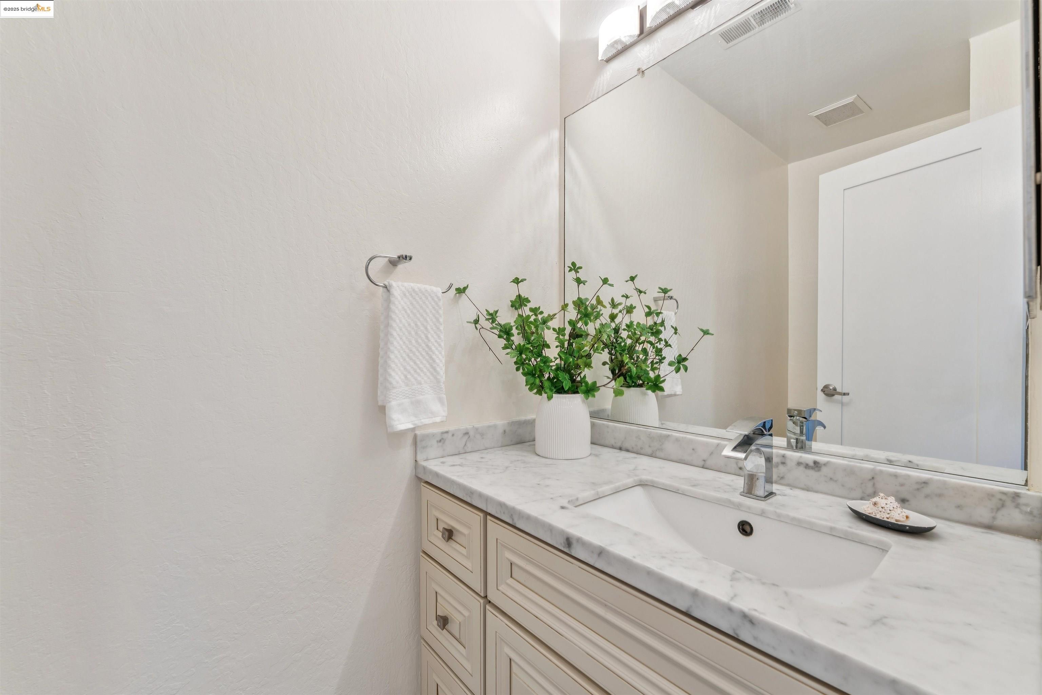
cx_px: 521
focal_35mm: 14
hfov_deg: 104.3
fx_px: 405
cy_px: 348
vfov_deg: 81.2
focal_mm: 14
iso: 100
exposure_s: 1/5
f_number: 8
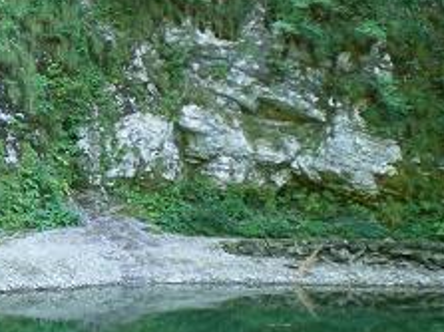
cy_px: 223
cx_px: 20
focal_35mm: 90
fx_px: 1154
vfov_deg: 16.4
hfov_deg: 21.2
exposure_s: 1/50
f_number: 3.1
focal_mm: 6.3
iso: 200
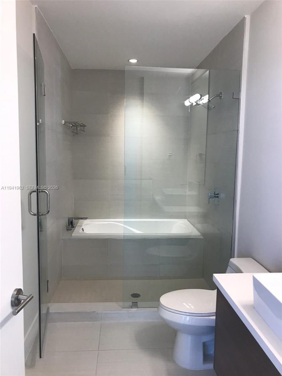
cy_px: 188
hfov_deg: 49.7
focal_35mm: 28
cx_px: 141
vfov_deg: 63.4
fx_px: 304
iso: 25
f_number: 1.8
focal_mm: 3.99
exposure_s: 1/40
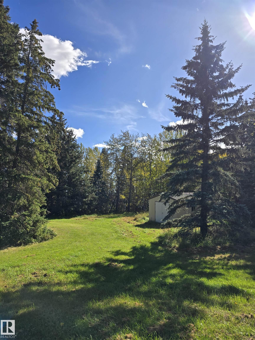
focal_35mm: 23
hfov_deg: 58.9
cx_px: 128
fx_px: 226
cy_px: 170
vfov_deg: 73.9
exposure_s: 1/885
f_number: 1.7
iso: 12
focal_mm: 6.3
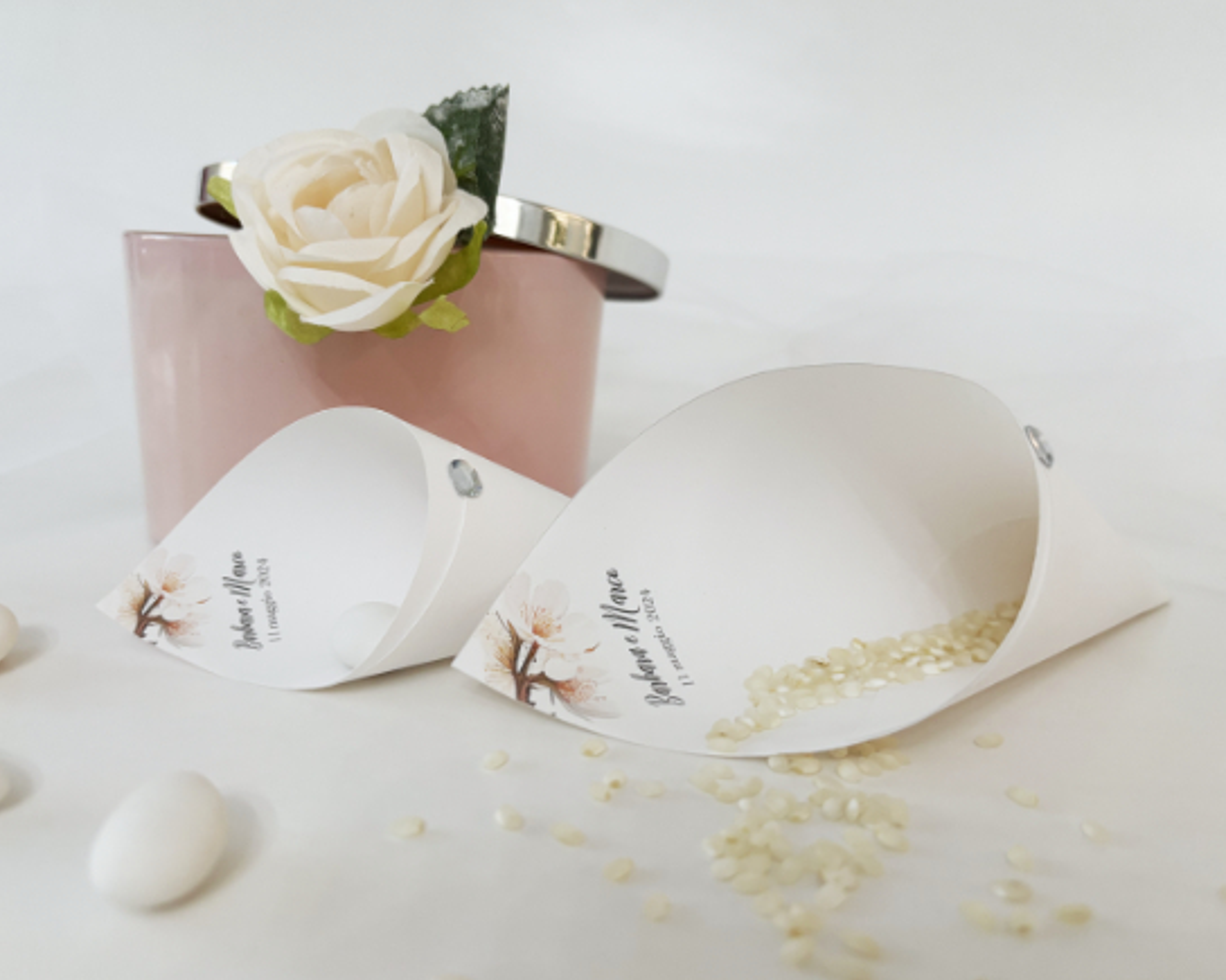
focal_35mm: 28
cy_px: 491
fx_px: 1016
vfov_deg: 51.5
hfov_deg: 62.2
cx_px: 570
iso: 160
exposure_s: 1/50
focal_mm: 6
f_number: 1.6
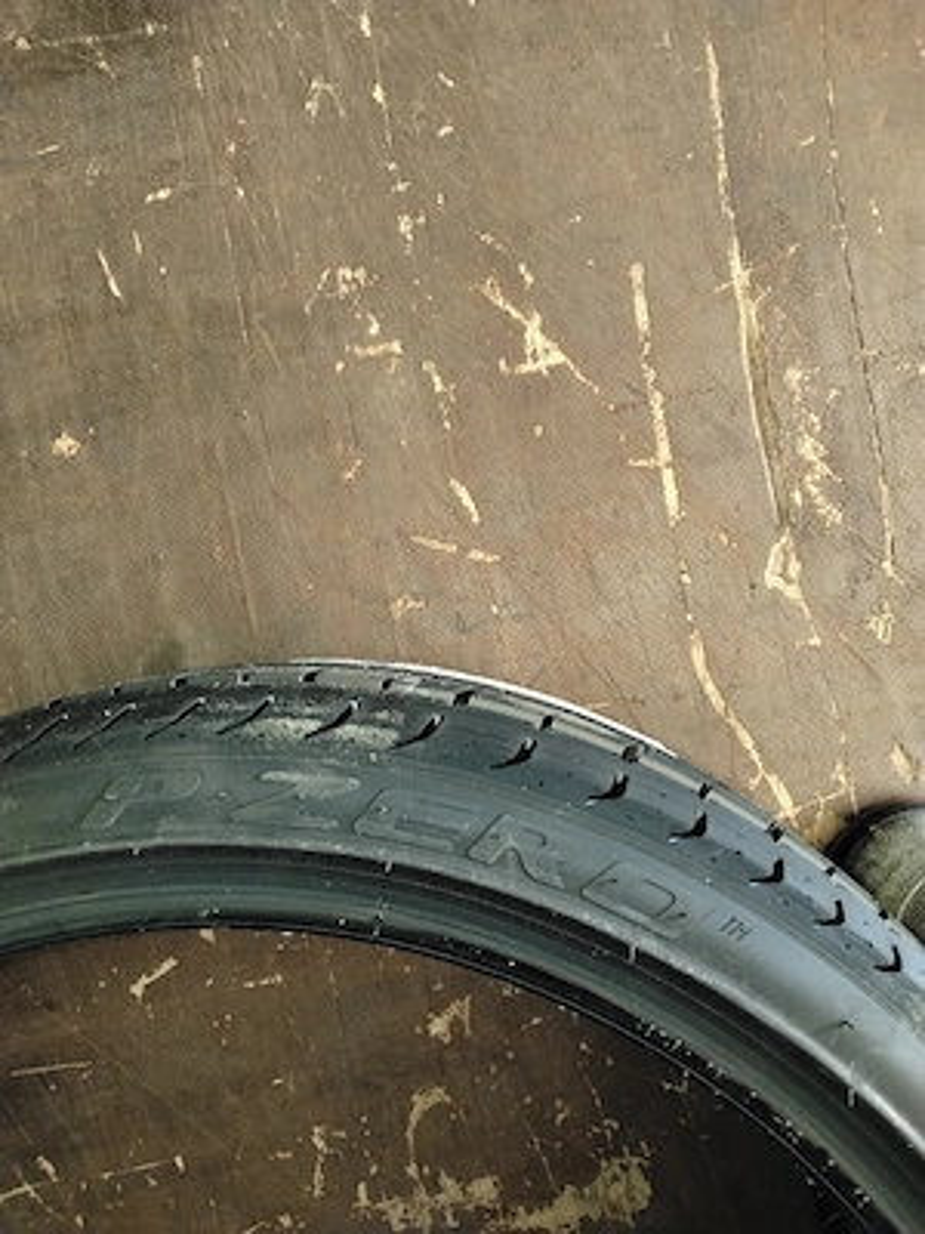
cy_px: 617
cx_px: 462
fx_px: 962
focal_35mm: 27
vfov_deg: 65.3
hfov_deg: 51.4
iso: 1866
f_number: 1.8
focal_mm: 4.05
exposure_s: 1/33.3
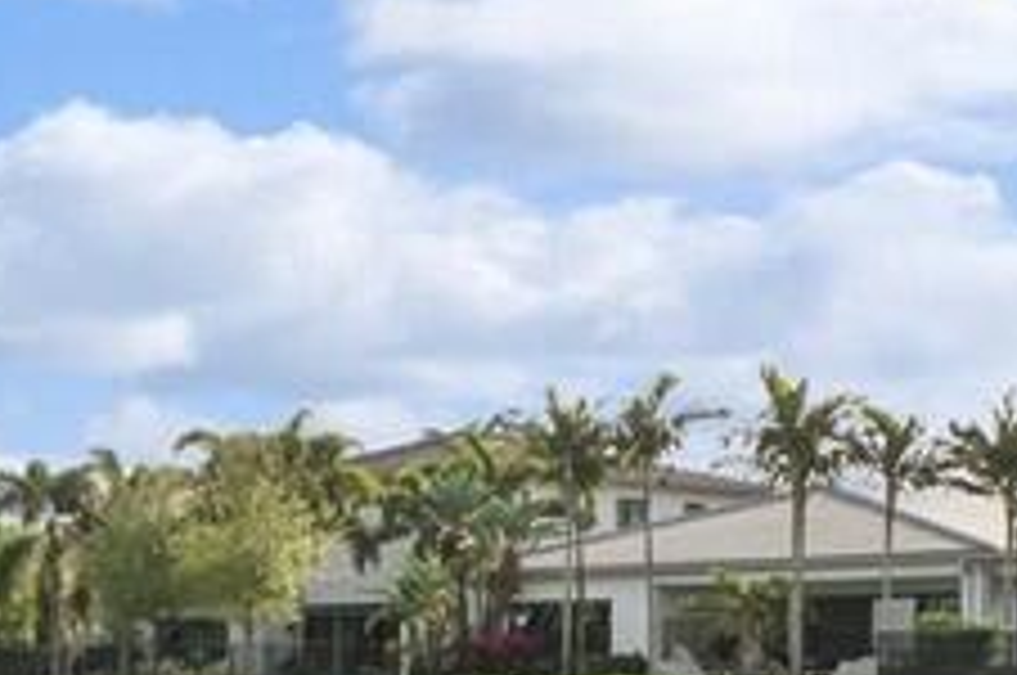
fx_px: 2398
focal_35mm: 85
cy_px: 711
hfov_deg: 19.5
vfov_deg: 15.7
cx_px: -680
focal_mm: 24
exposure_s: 1/160
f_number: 11
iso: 100
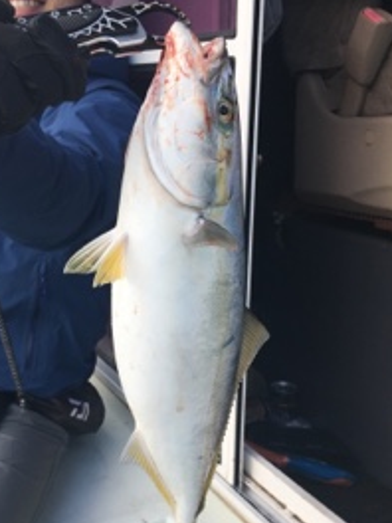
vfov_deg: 42.8
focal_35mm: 44
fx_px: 664
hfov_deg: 32.7
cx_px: 141
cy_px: 299
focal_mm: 4.15
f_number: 2.2
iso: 25
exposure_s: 1/487
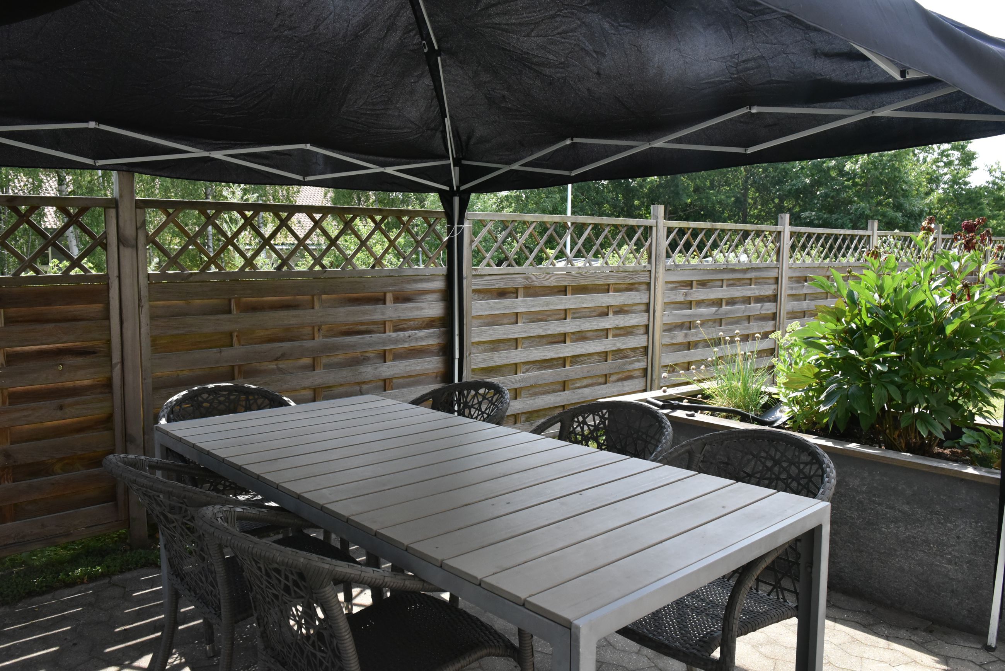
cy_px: 336
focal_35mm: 28
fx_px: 782
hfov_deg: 65.4
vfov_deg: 46.4
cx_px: 502
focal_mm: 28
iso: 4000
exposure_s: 1/1600
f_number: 10
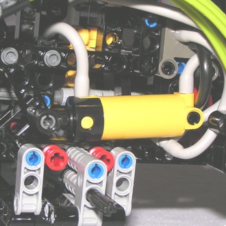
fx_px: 798
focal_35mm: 108
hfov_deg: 16.1
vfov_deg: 16.1
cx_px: 76
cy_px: 105
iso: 100
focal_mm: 9.7
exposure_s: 1/60
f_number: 5
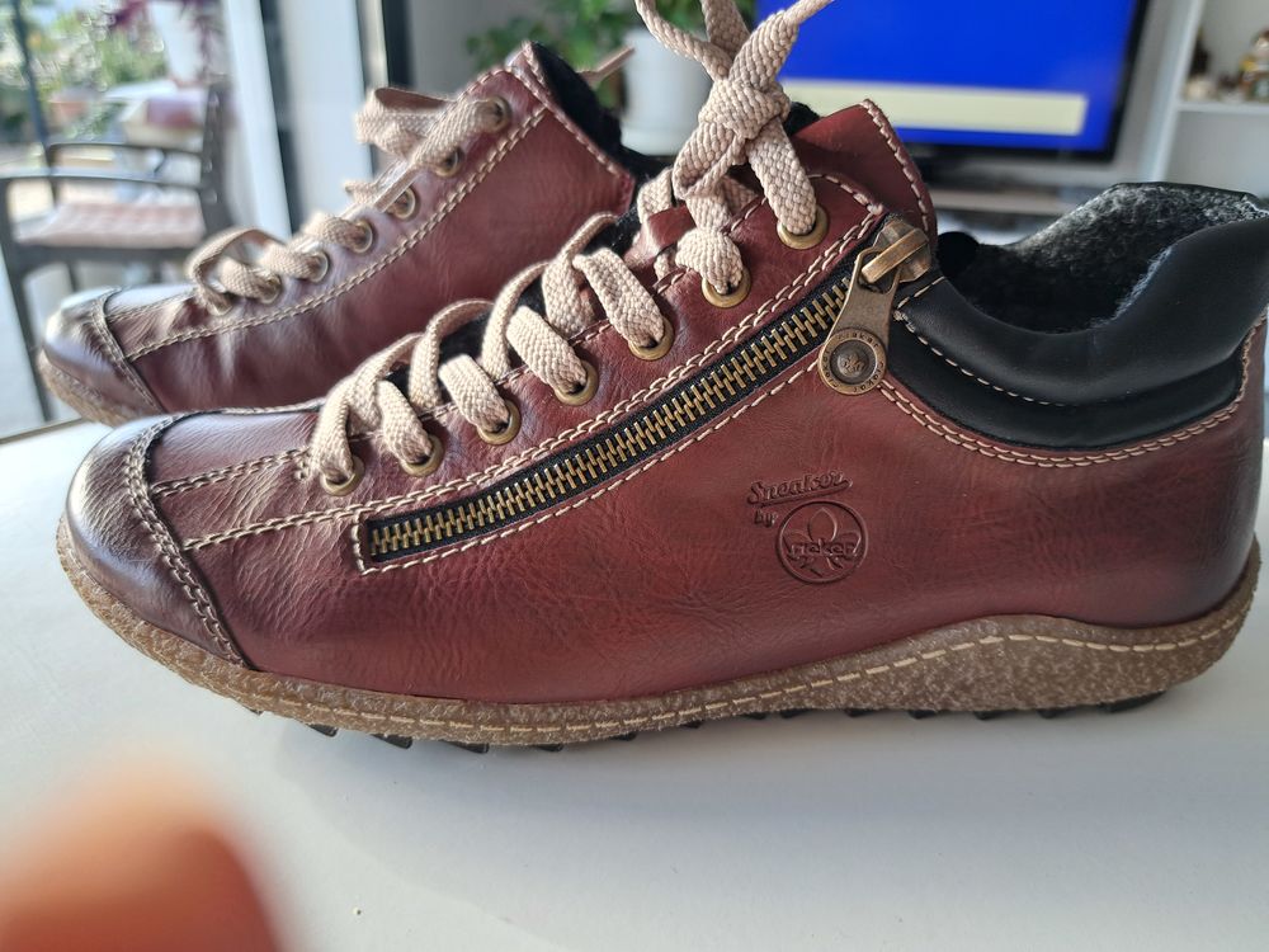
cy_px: 476
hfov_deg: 71.6
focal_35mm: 24
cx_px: 634
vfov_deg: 56.8
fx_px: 880
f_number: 1.8
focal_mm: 5.23
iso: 50
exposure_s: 1/50
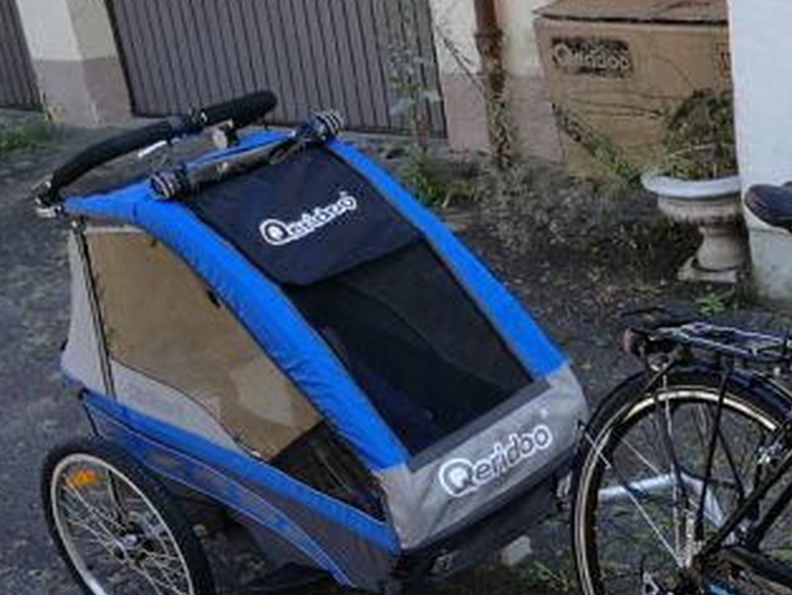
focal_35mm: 66
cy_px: 608
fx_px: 1511
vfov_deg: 21.4
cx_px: 711
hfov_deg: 28.3
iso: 50
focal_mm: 4.5
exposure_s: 1/137
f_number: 2.2
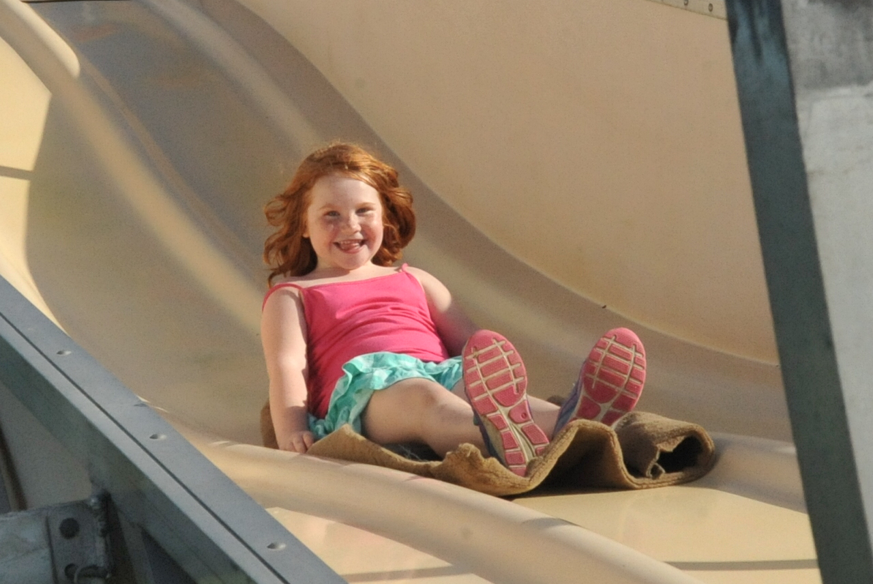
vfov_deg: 37.9
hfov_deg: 54.4
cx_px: 436
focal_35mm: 35
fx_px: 850
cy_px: 292
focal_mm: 35
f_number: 18
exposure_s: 1/1250
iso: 2500
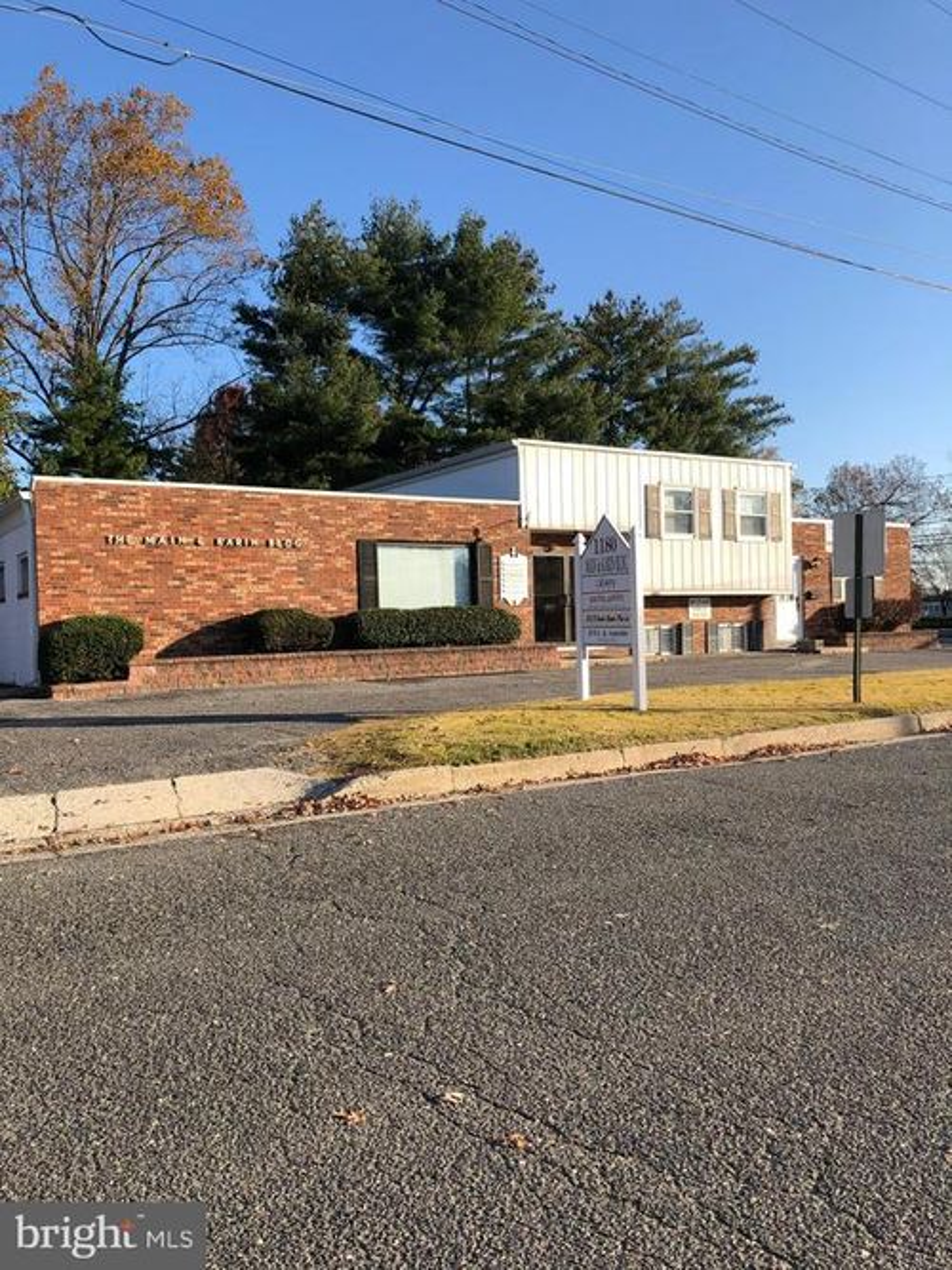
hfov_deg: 49.7
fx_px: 1027
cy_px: 635
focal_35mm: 28
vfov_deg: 63.5
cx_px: 476
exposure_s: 1/960
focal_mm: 3.99
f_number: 1.8
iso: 20
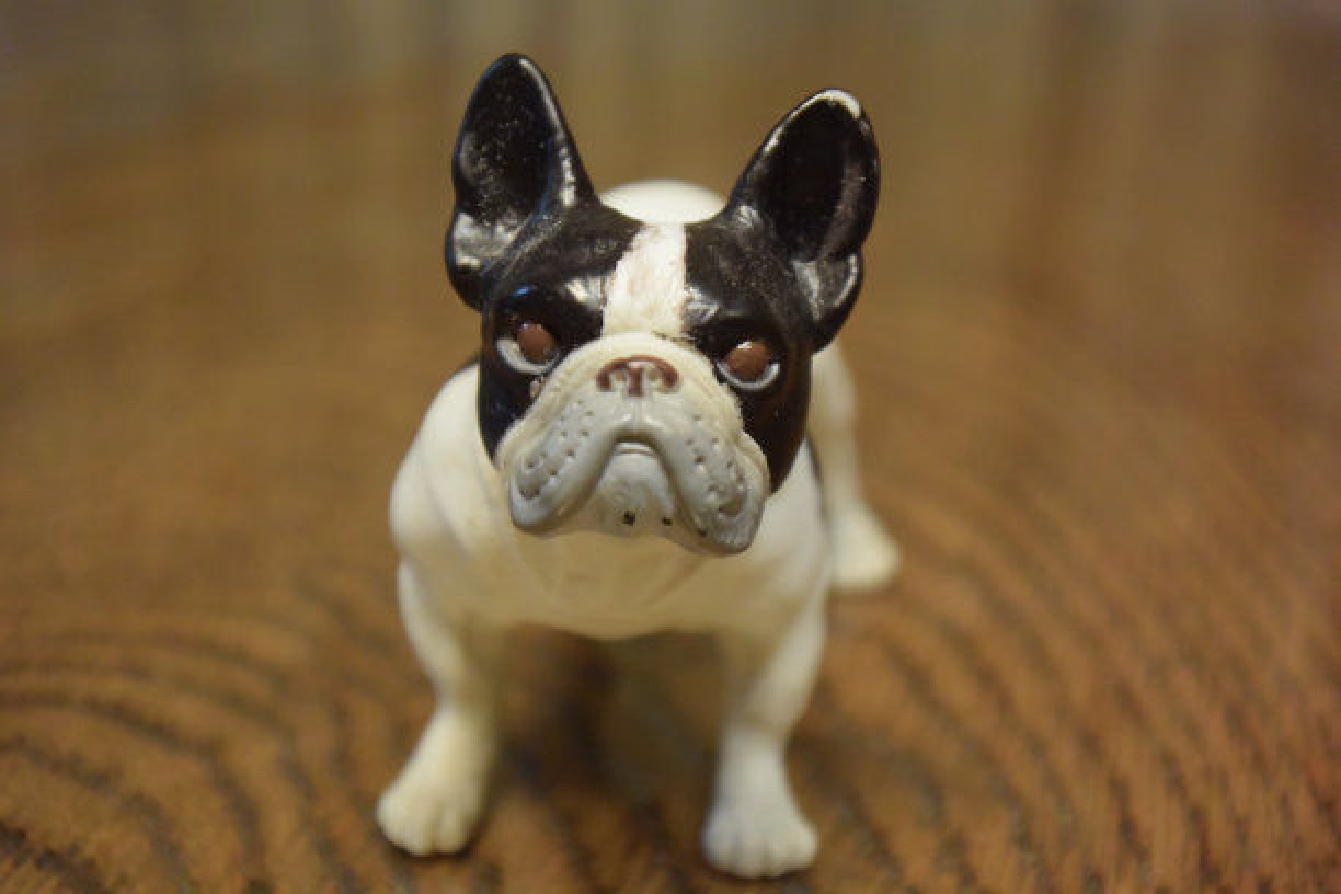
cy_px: 447
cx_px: 670
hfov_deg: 37.5
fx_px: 1974
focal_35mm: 53
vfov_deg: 25.5
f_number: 4.5
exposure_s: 1/30
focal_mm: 19.7
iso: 1600
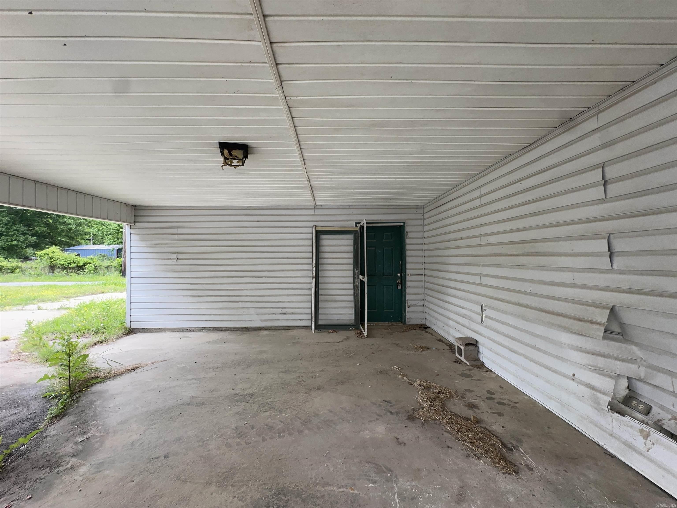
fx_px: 274
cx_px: 338
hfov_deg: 102.1
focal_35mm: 14
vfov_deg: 85.7
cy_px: 254
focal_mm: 2.22
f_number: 2.2
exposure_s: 1/139
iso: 40
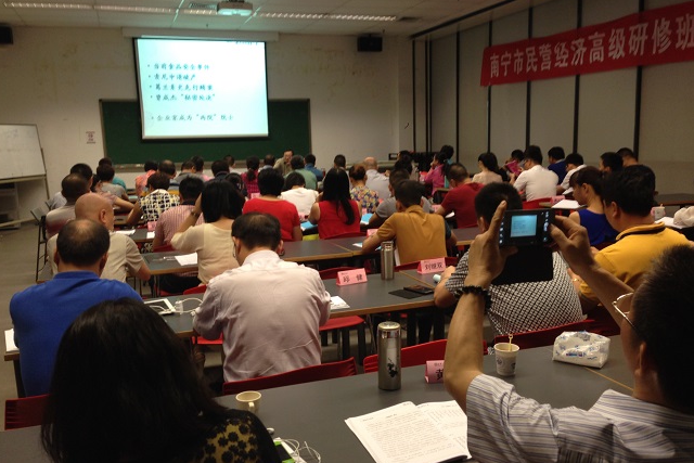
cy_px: 239
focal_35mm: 35
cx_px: 343
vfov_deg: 37.9
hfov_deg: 54.4
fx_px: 675
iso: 80
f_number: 2.4
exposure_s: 1/20
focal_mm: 4.12
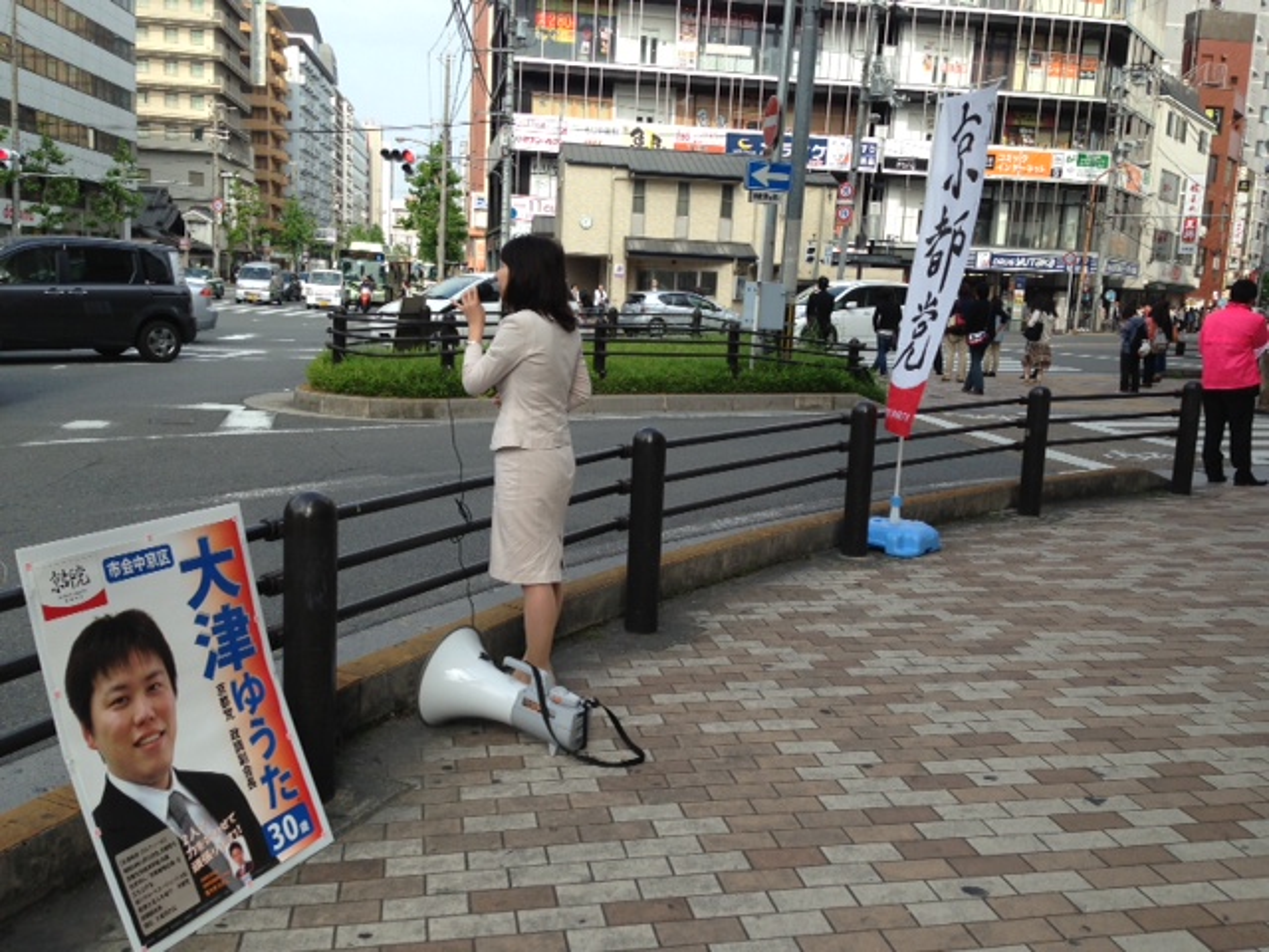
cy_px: 476
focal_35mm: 33
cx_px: 634
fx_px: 1210
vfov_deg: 42.9
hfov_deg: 55.4
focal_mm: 4.13
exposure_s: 1/847
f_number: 2.4
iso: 50
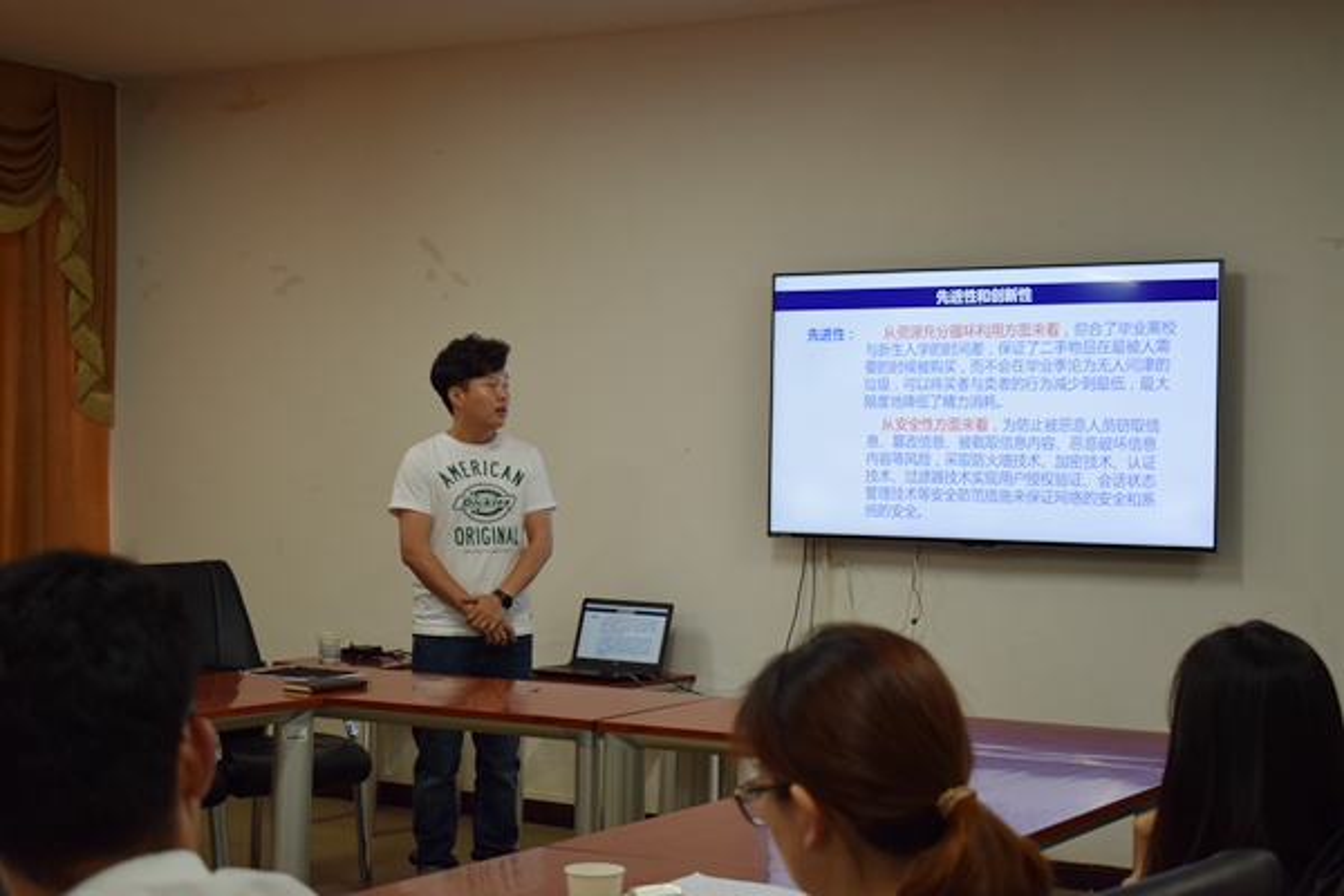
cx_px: 672
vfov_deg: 23.8
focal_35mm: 57
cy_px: 448
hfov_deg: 35.1
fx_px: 2128
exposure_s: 1/60
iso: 450
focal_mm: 38
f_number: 4.8
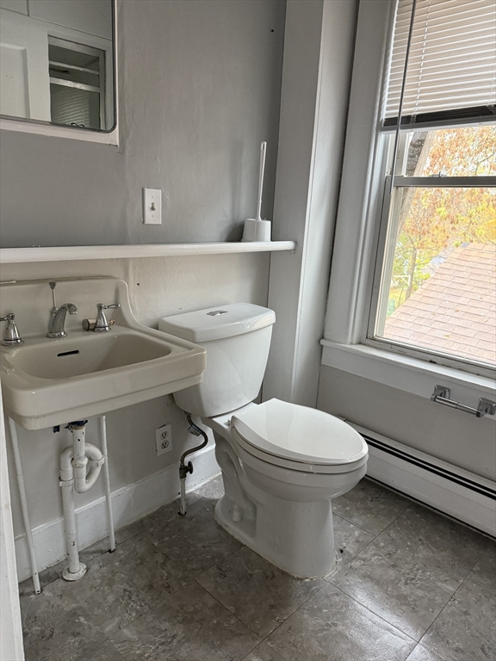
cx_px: 248
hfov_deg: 56.8
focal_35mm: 24
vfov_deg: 71.6
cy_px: 330
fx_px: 459
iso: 400
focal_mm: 6.76
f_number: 1.78
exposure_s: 1/60
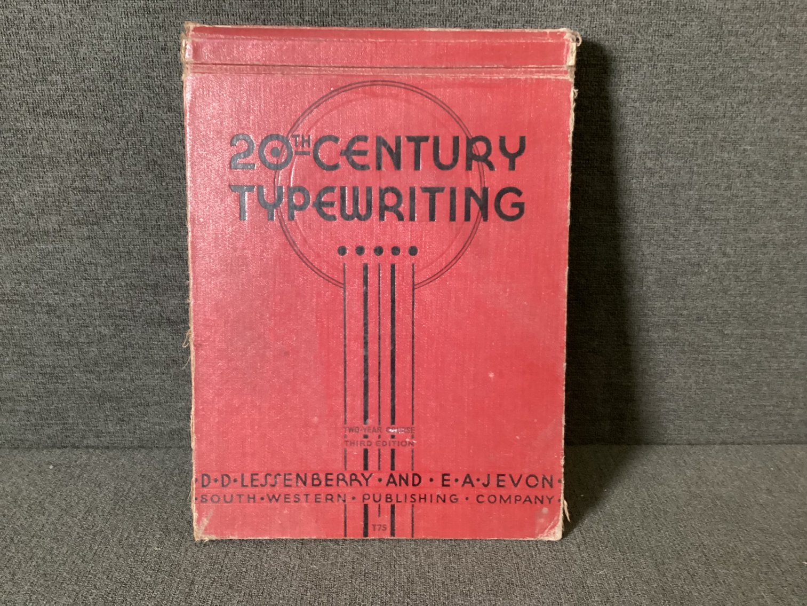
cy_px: 303
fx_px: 723
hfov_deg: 58.3
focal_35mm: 31
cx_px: 404
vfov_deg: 45.4
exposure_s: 1/30
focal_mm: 3.3
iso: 400
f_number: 2.4
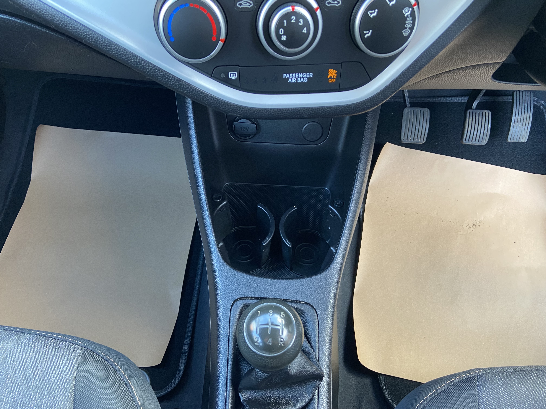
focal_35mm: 26
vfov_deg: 53.1
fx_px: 410
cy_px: 204
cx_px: 273
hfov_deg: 67.3
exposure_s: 1/60
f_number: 1.8
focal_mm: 4.25
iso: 250
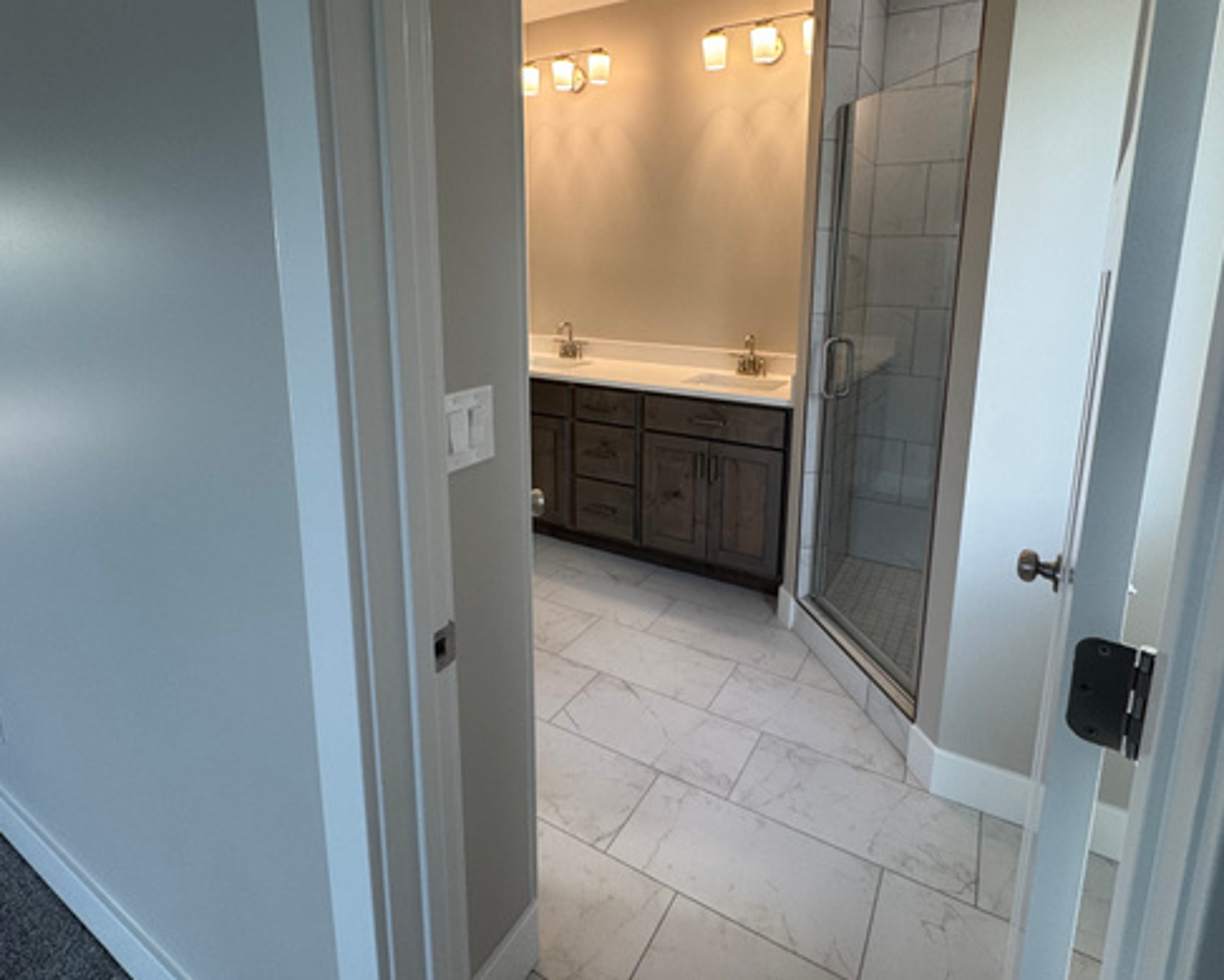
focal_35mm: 18
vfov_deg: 72.9
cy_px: 385
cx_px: 640
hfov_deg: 86.3
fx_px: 652
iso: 125
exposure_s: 1/120
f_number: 2.2
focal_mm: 2.22
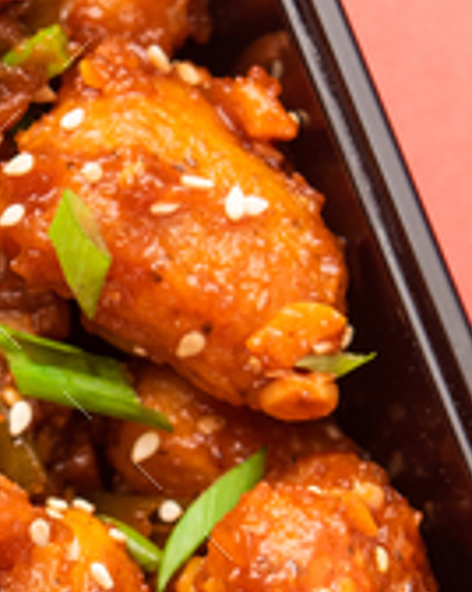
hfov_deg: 5.2
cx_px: -116
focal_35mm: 297
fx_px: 5196
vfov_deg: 6.5
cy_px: 729
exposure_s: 1/125
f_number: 5
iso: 100
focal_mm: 60
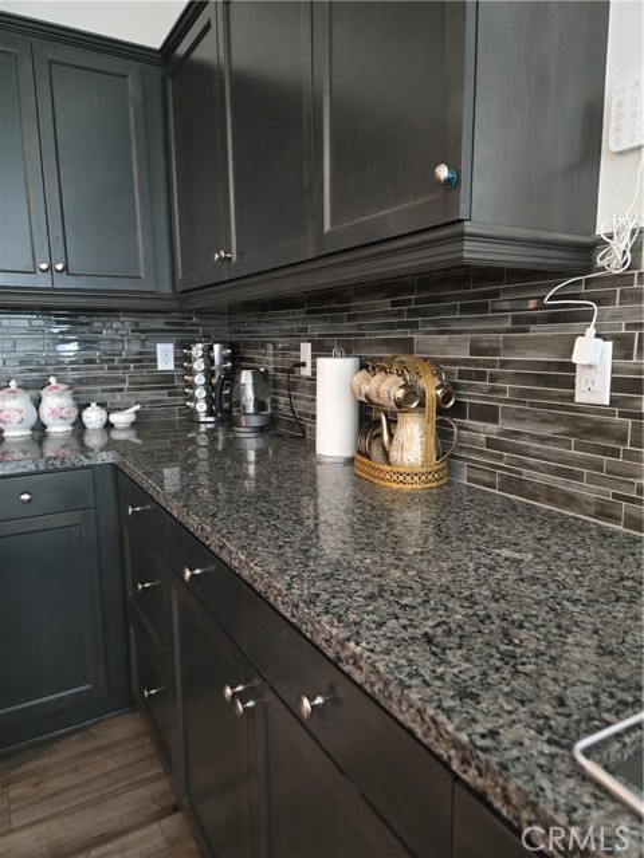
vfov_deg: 73.9
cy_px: 429
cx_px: 322
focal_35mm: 23
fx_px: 571
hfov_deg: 58.9
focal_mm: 5.4
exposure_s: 1/60
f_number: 1.8
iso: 1600
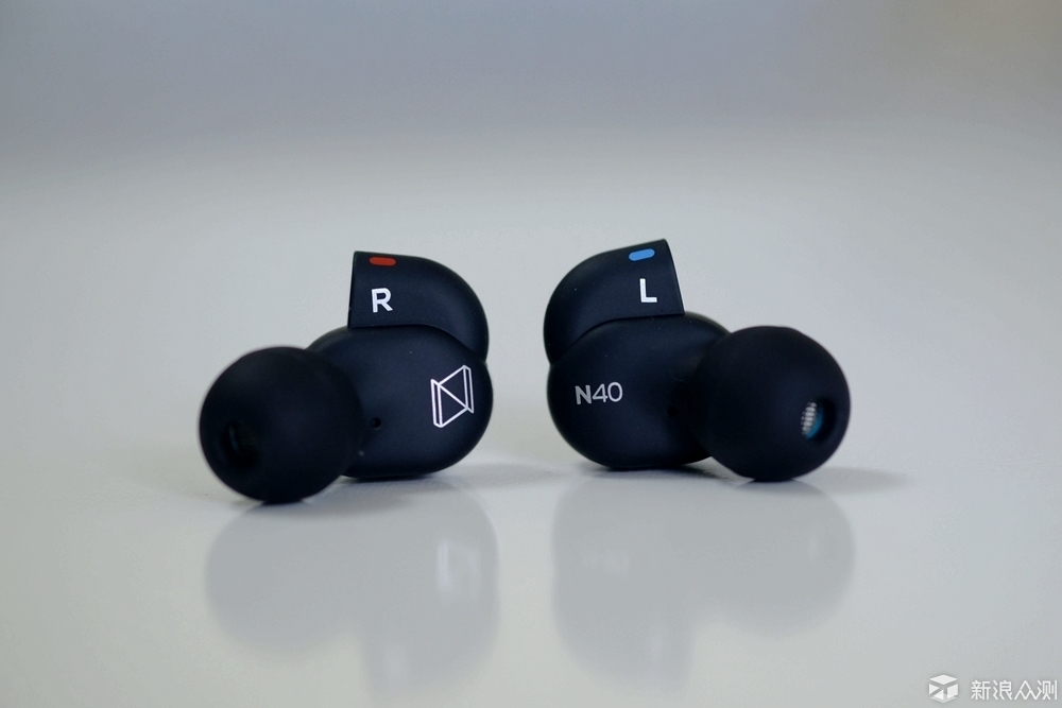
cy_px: 354
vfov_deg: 15.2
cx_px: 531
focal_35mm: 90
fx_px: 2655
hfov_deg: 22.6
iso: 1000
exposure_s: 1/110
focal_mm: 60
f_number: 2.8
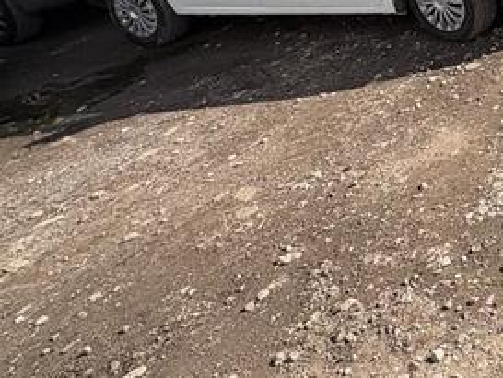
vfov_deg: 27.3
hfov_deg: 30.7
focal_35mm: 46
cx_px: 678
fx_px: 669
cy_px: -89
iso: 40
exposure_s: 1/1094
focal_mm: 2.22
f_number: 2.2
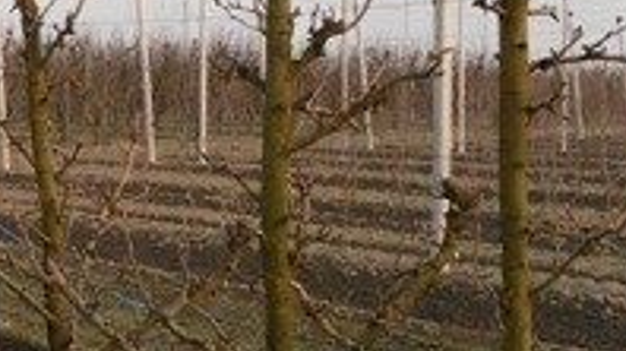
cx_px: 41
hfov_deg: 21.0
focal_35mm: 99
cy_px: 123
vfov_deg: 12.2
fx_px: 1642
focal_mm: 6.3
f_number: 3.5
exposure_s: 1/125
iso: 80
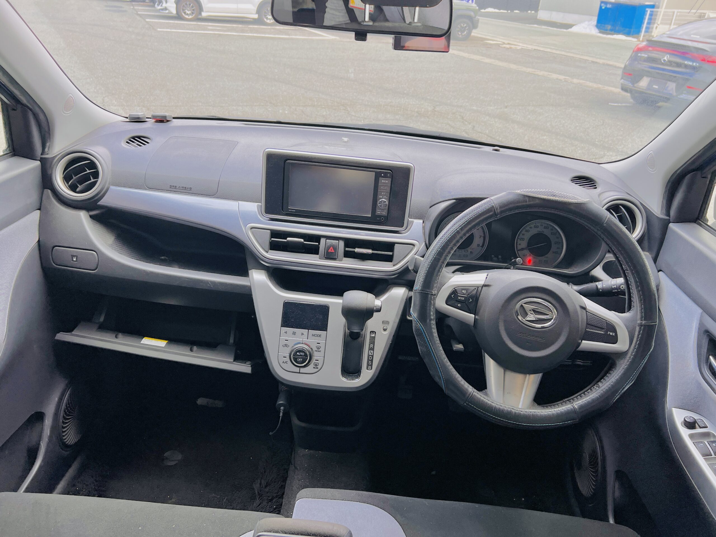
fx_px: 538
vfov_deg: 53.1
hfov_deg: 67.3
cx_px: 358
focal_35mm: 26
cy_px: 268
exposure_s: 1/164
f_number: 1.5
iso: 40
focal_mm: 5.7
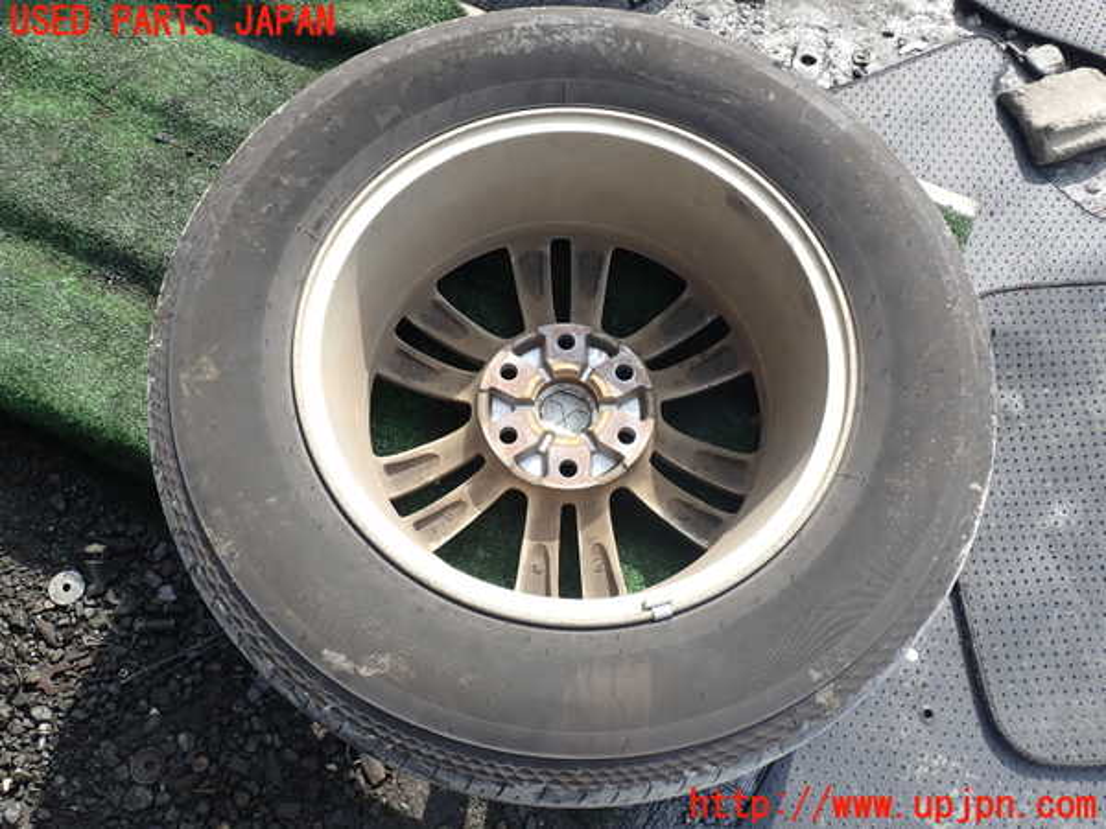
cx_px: 553
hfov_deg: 60.0
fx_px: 959
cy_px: 414
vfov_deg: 46.8
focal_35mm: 30
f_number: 3.2
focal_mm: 5.4
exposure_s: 1/400
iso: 100
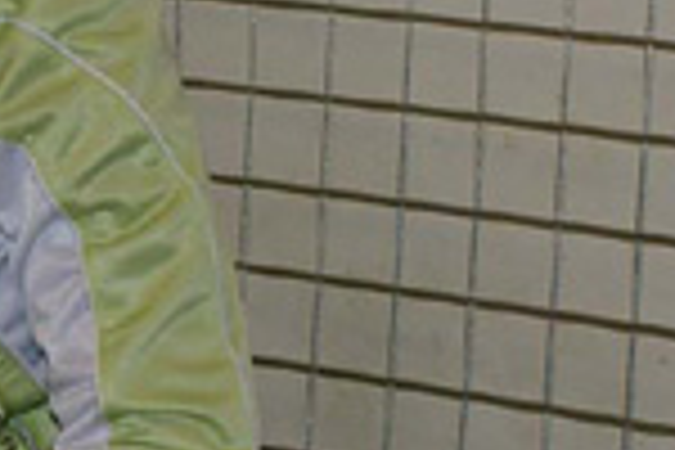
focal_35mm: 224
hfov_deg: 9.0
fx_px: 4200
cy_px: 178
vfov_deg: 6.1
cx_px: -288
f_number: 5.6
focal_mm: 28
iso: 400
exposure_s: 1/60
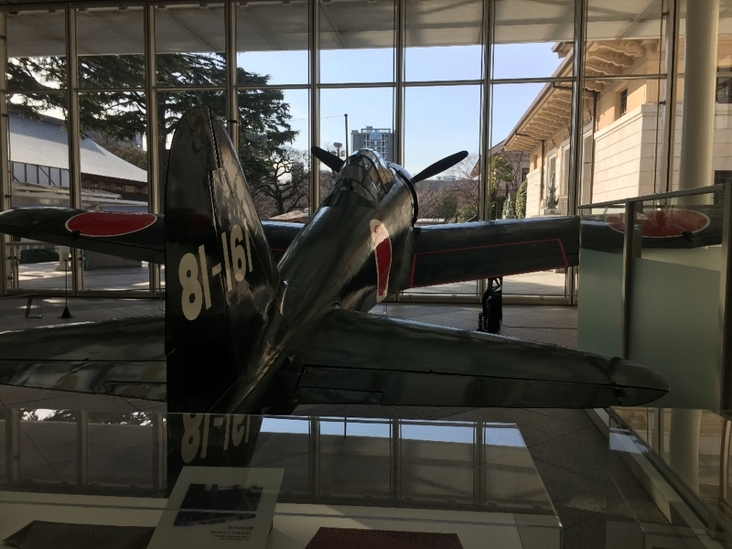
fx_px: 613
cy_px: 274
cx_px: 366
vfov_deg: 48.2
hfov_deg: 61.7
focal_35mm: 29
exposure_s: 1/989
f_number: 2.2
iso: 32
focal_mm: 4.15
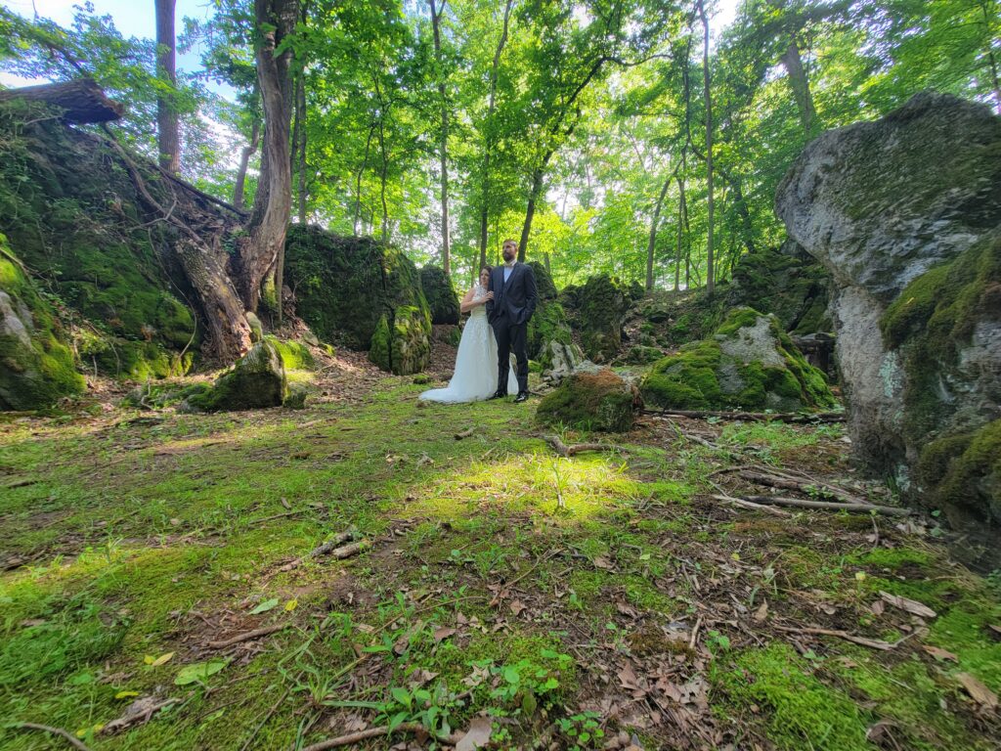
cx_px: 500
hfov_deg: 106.2
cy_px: 376
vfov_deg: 89.9
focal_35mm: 13
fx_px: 376
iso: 80
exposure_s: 1/120
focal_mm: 2.2
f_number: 2.2
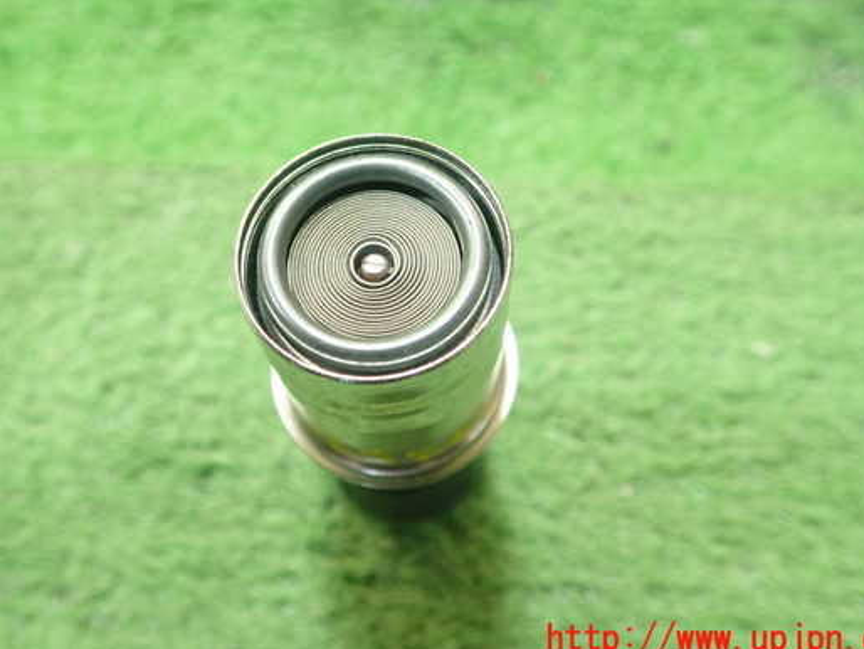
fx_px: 874
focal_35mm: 35
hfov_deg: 52.6
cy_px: 282
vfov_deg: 40.7
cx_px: 422
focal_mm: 5.5
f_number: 2.3
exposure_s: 1/125
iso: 640
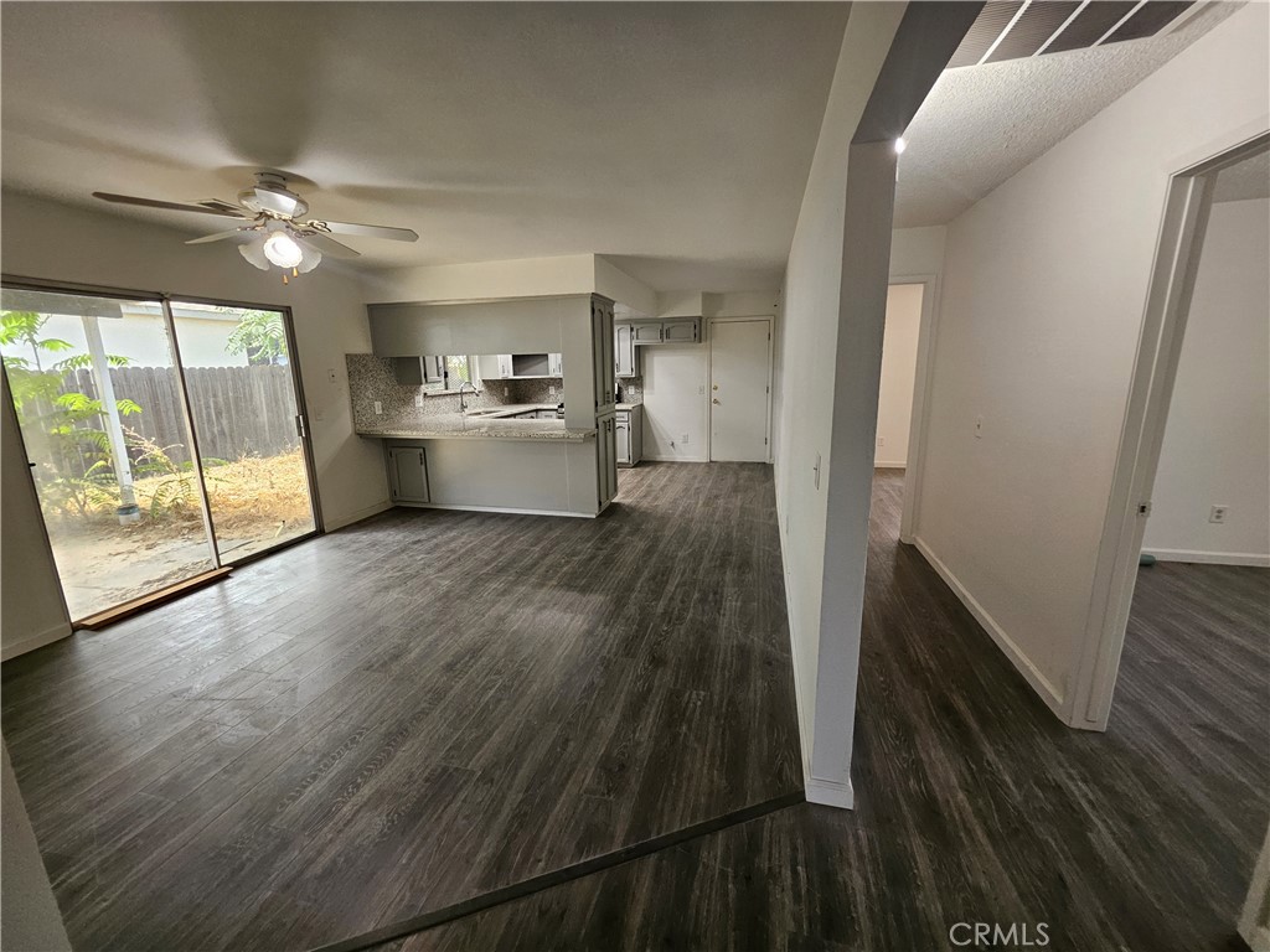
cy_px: 476
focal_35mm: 13
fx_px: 477
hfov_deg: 106.2
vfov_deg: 89.9
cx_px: 635
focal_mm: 1.74
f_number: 2.2
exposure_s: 1/60
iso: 125
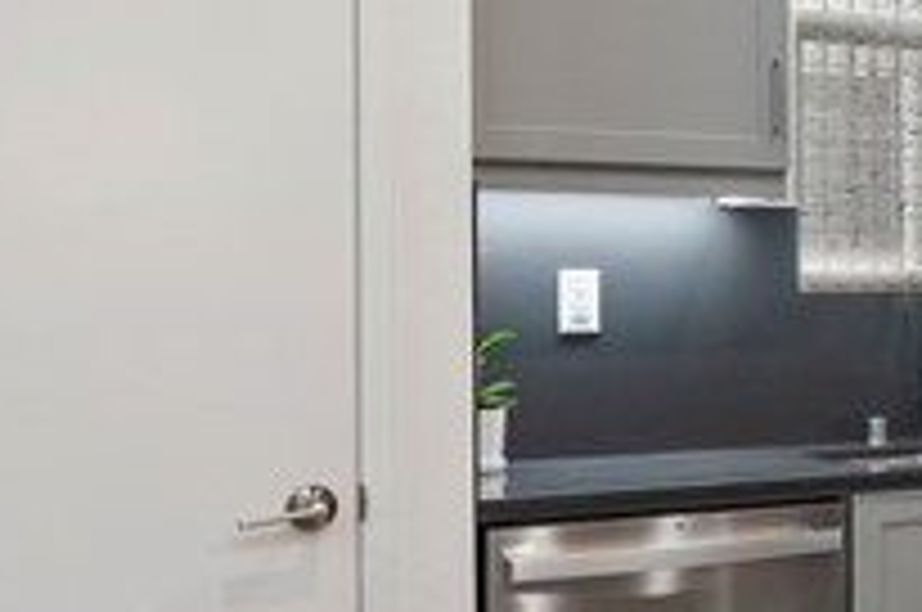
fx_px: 1790
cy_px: 272
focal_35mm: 70
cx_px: 1313
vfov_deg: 19.4
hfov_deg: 23.9
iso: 500
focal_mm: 14
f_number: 10
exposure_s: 1/4
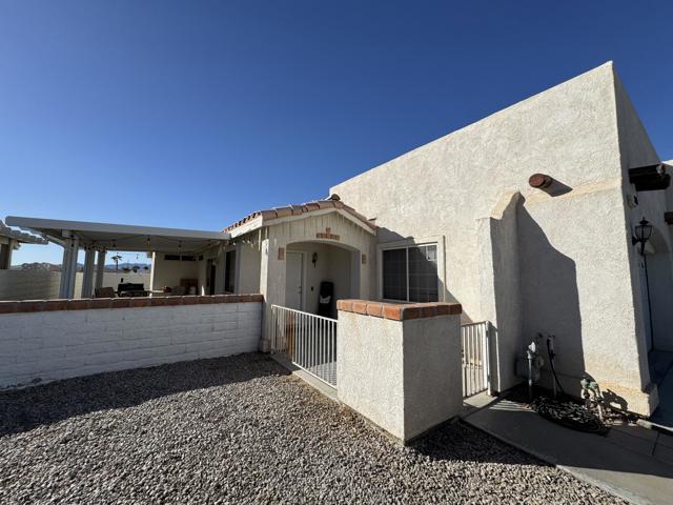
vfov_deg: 85.7
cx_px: 336
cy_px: 252
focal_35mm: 14
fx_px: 272
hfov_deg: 102.1
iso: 50
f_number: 2.2
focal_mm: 2.22
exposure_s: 1/4132
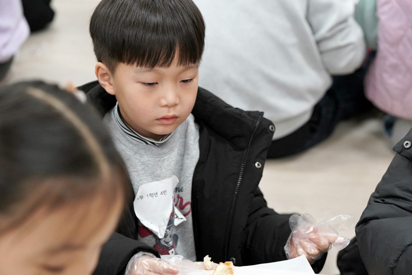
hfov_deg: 28.8
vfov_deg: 19.5
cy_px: 138
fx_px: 801
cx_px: 206
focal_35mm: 70
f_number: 4
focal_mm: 70
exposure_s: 1/160
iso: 2500
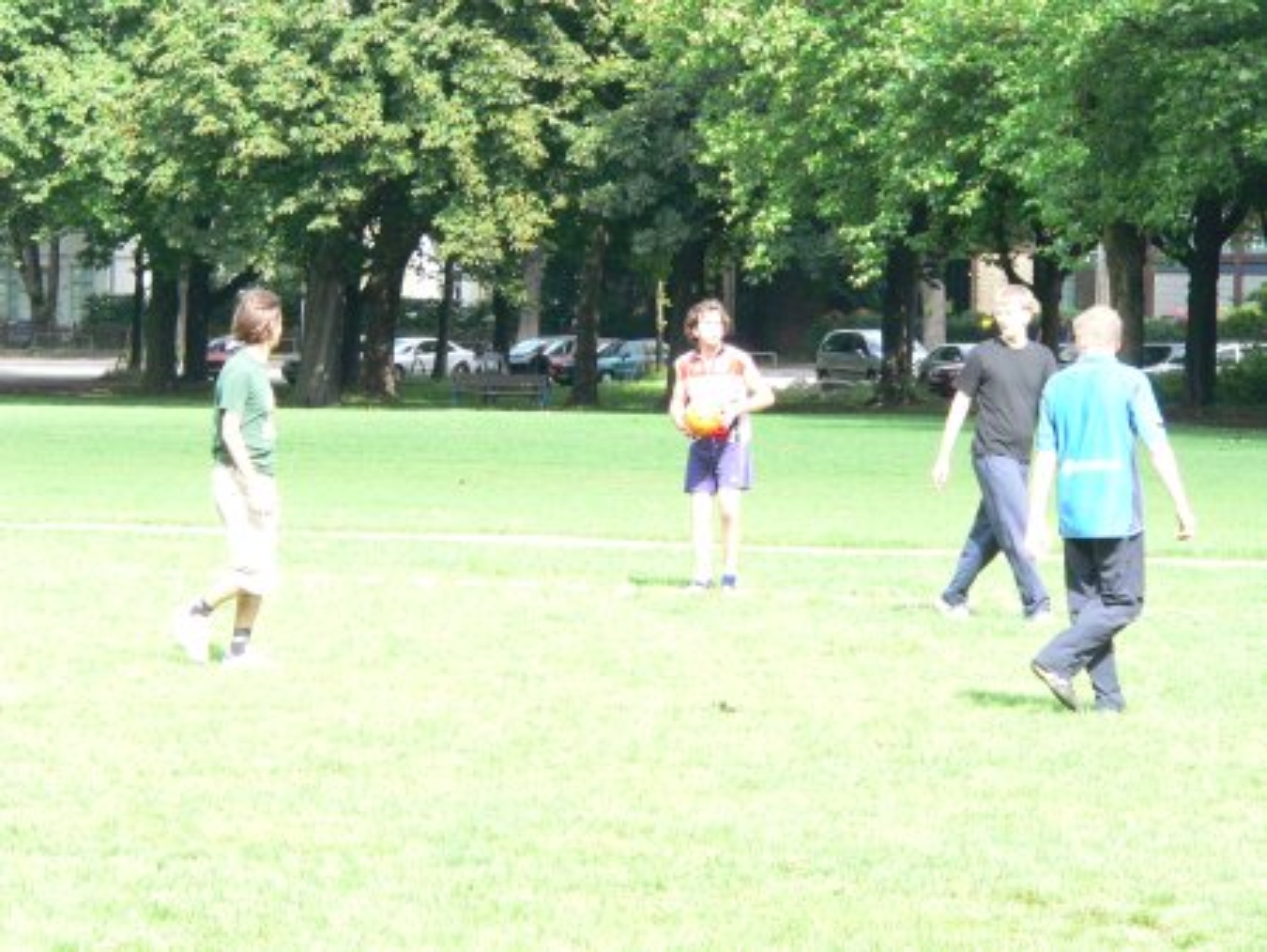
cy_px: 476
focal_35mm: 187
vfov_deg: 7.9
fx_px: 6848
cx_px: 634
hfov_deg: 10.6
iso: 400
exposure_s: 1/250
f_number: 5.6
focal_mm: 31.1
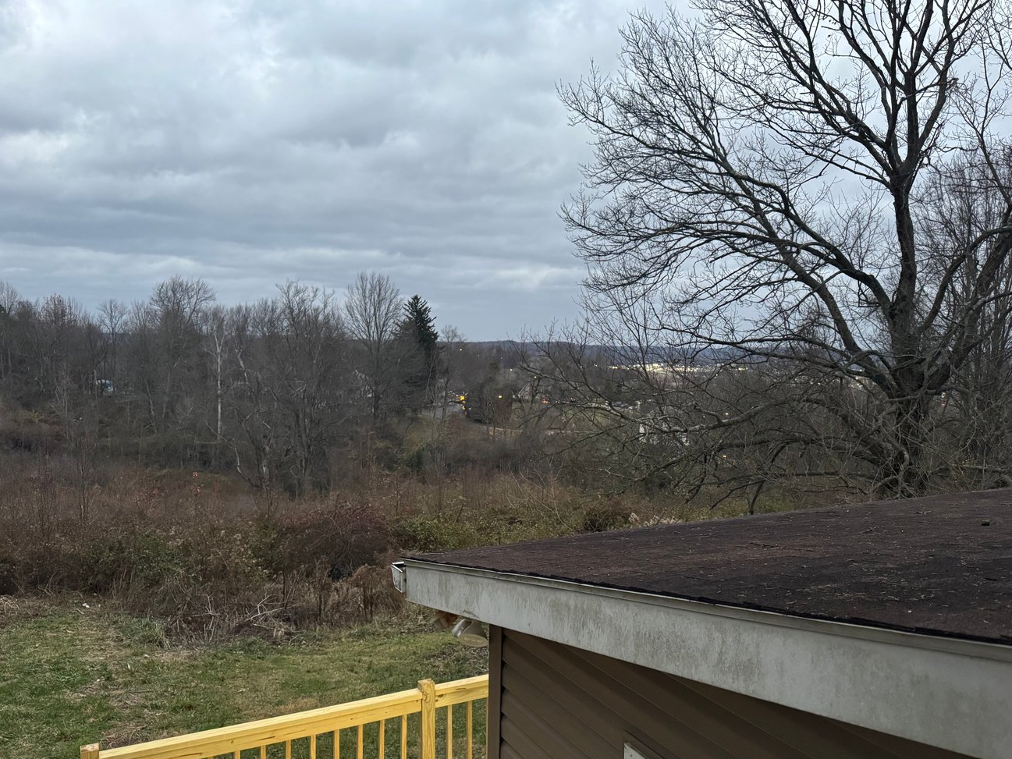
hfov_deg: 63.3
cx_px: 552
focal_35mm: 28
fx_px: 819
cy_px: 433
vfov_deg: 49.6
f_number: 1.78
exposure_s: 1/40
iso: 800
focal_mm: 6.76
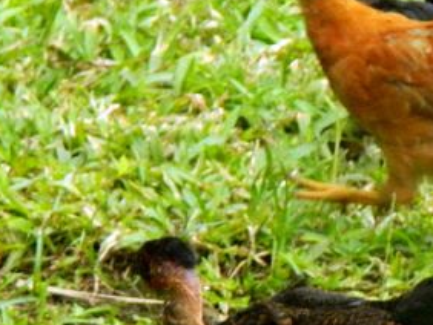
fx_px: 6272
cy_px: 217
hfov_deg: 4.0
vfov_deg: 3.0
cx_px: 396
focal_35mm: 501
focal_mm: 39.7
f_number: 5.4
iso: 400
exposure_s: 1/400
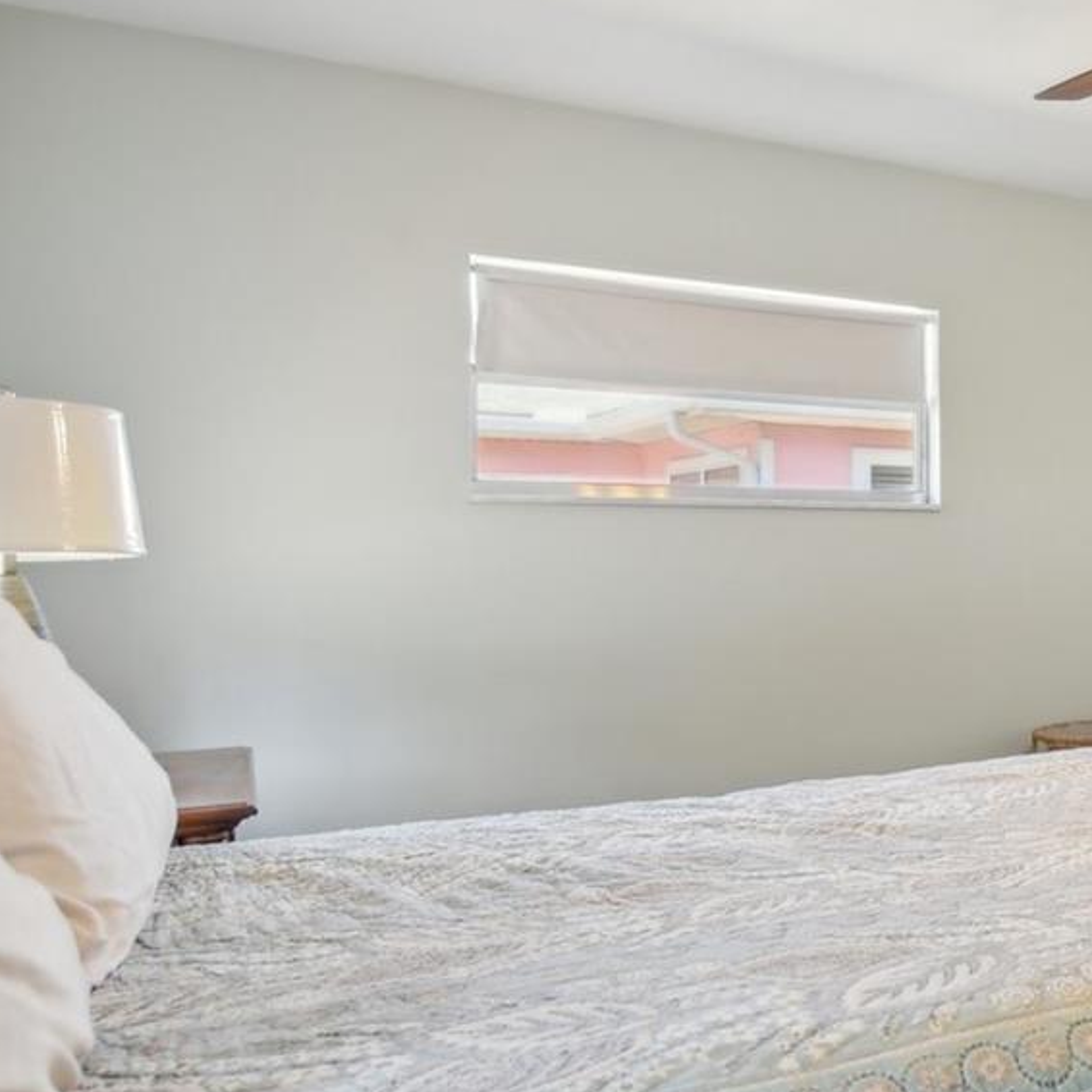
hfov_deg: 37.2
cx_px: 1250
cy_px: 587
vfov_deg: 46.0
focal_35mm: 36
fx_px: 1285
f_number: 8
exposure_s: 1/10
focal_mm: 15
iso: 400
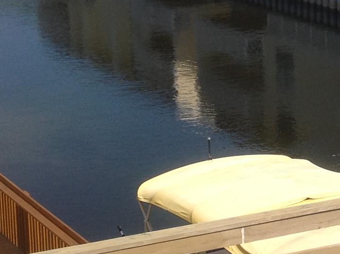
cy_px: 29
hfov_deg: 15.3
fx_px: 1246
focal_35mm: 127
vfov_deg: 11.6
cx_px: 341
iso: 50
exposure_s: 1/1779
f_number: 2.4
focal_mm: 4.28
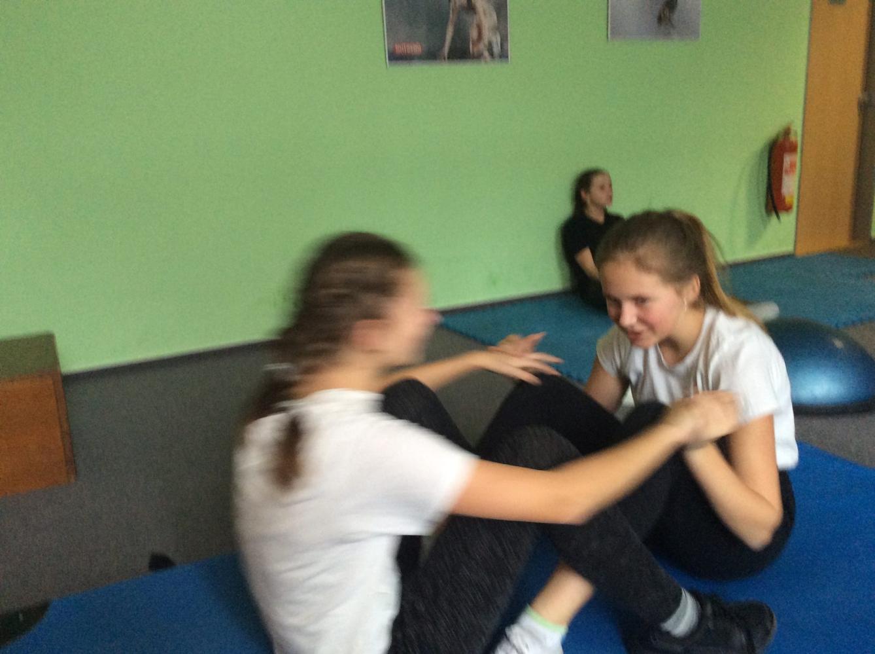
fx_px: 808
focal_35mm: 32
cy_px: 327
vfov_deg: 44.0
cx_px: 438
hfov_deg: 56.9
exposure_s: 1/25
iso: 160
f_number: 2.4
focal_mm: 3.3
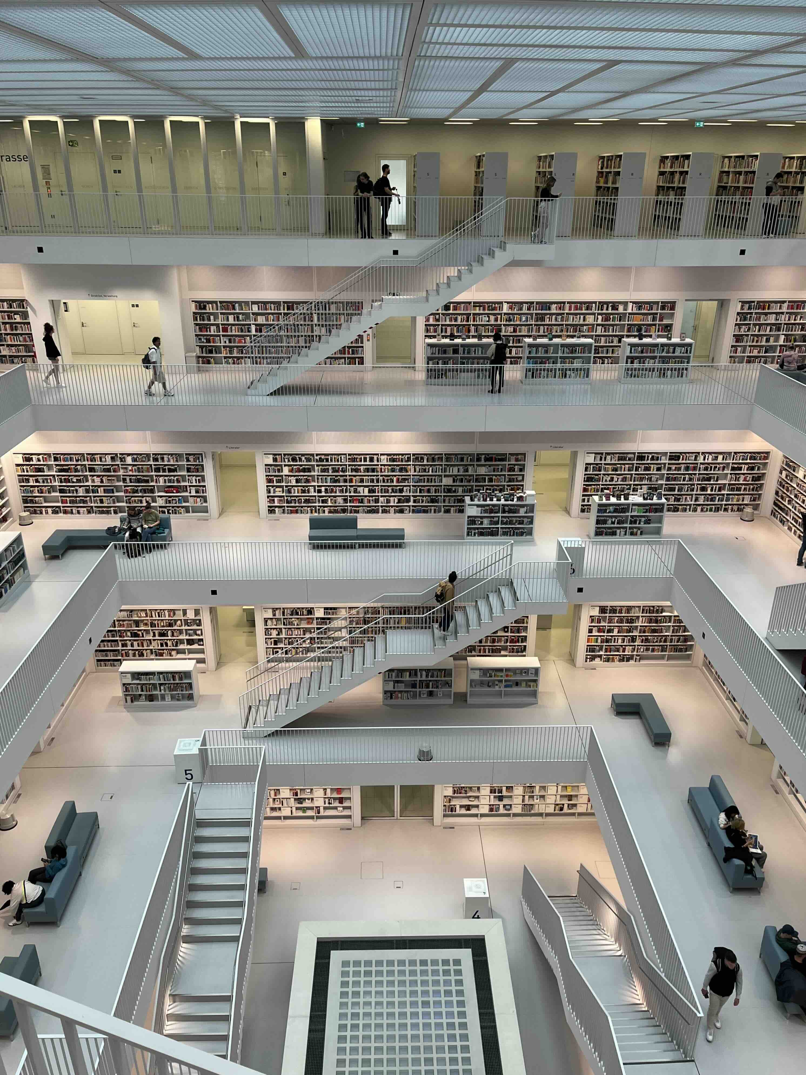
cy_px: 538
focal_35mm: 26
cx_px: 403
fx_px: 807
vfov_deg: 67.3
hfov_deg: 53.1
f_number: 1.6
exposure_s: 1/119
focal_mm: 5.1
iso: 100
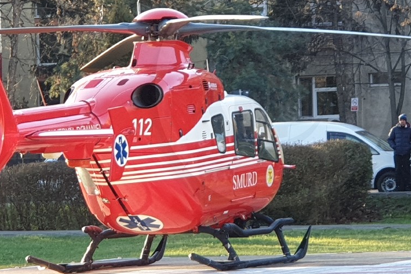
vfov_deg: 14.8
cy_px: 88
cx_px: 275
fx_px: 1051
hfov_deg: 22.0
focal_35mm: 92
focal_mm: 6
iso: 40
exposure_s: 1/100
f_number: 2.4
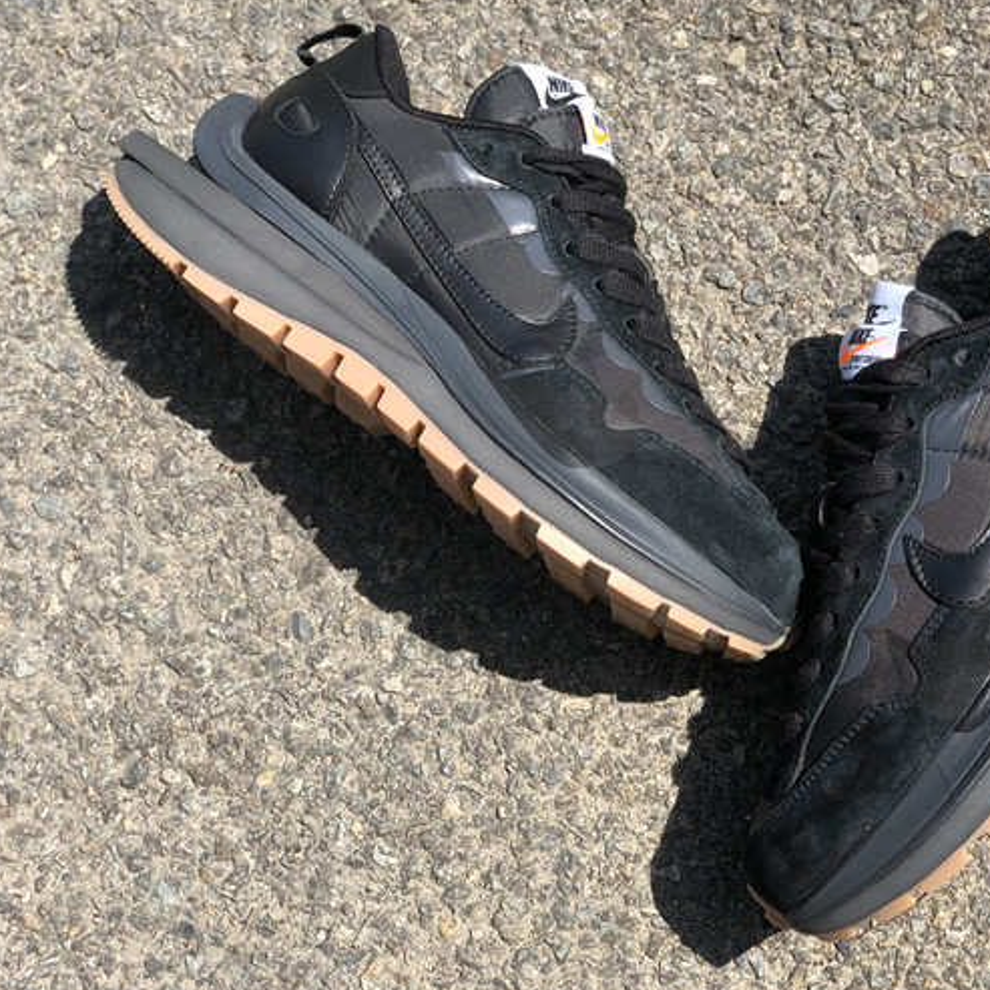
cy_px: 477
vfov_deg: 25.0
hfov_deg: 24.8
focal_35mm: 69
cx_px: 703
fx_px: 2233
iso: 16
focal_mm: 6
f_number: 2.4
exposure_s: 1/640
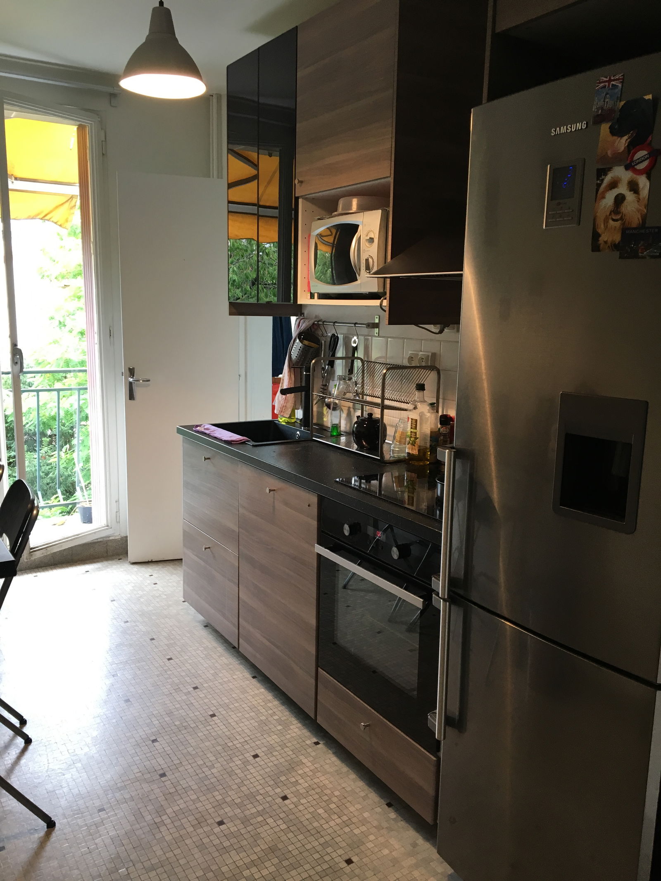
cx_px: 330
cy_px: 440
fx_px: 738
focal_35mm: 29
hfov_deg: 48.2
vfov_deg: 61.7
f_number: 2.2
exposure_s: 1/33
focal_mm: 4.15
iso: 50
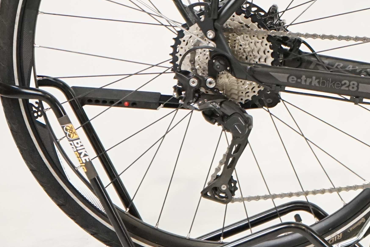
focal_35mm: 196
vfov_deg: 6.9
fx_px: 2014
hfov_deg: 10.1
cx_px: 582
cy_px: -83
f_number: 5.6
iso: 3200
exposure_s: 1/200
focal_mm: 57
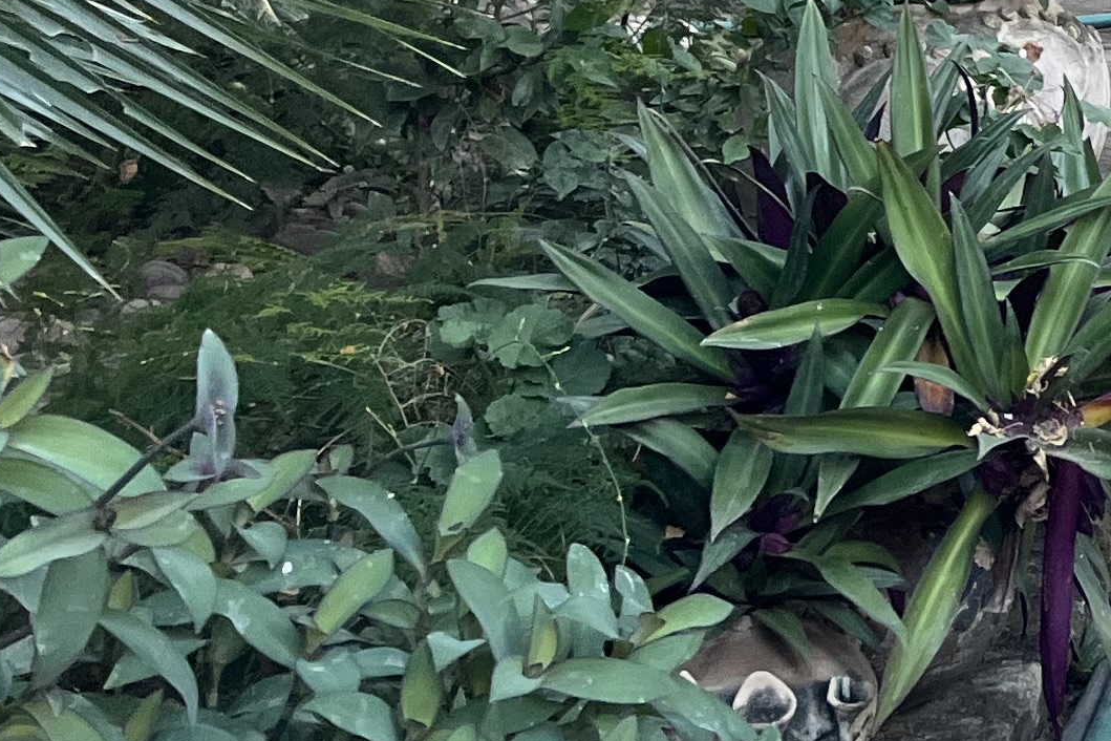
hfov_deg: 16.7
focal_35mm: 103
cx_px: 1967
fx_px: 3178
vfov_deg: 12.2
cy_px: -605
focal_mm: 5.1
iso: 125
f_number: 1.6
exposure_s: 1/115
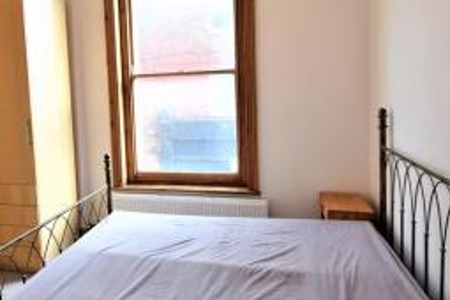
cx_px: 166
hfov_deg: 64.4
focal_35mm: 28
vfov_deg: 45.7
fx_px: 350
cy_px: 101
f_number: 4.5
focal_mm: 10
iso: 400
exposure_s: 1/80
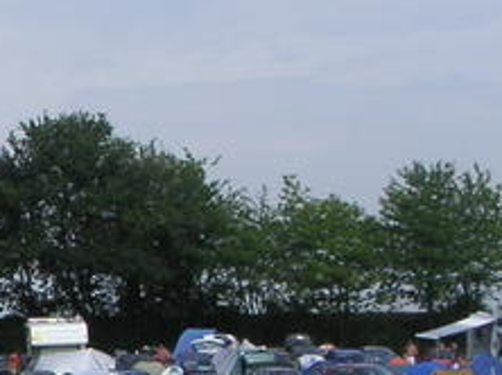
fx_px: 1985
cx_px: -305
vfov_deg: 10.8
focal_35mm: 137
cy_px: 330
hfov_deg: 13.4
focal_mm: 6
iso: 50
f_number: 6.7
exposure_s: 1/250
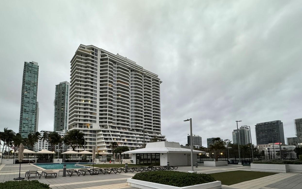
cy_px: 141
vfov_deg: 59.1
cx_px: 117
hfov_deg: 86.6
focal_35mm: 19
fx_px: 156
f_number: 2.2
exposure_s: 1/60
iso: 400
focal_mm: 2.22
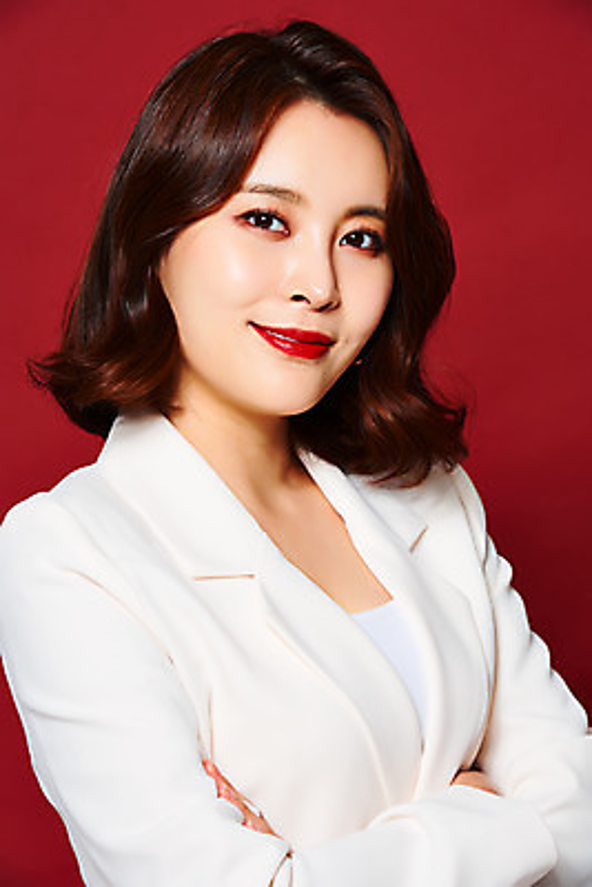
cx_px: 296
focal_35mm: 195
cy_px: 444
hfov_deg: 7.0
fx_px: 4805
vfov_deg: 10.5
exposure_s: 1/125
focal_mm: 195
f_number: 16
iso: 100
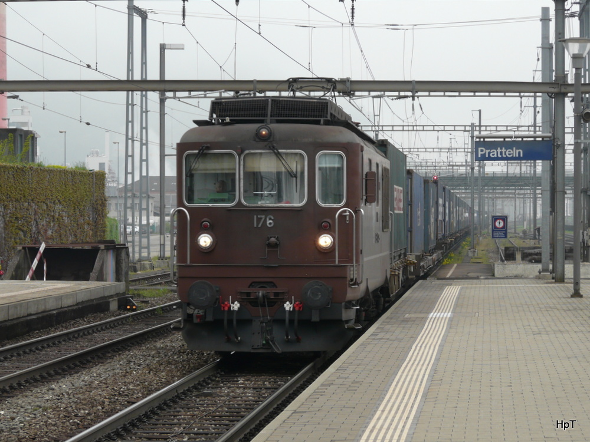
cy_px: 221
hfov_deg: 14.0
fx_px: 2403
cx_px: 295
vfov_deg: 10.5
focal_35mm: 141
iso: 100
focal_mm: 23.1
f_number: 4
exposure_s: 1/160
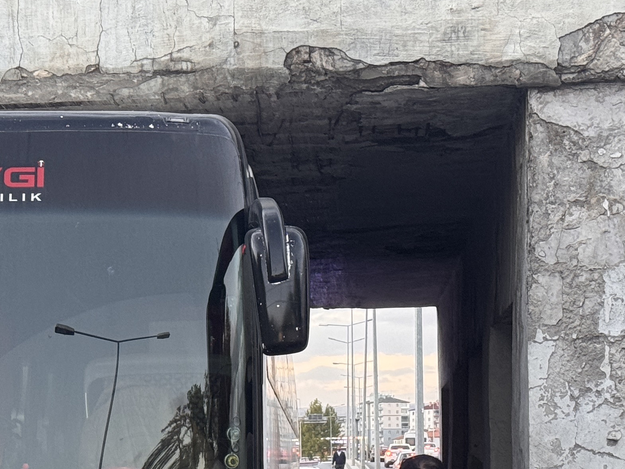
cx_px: 96
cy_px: 545
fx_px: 2221
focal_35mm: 123
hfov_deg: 15.9
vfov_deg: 11.8
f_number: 1.78
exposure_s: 1/60
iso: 160
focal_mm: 6.76
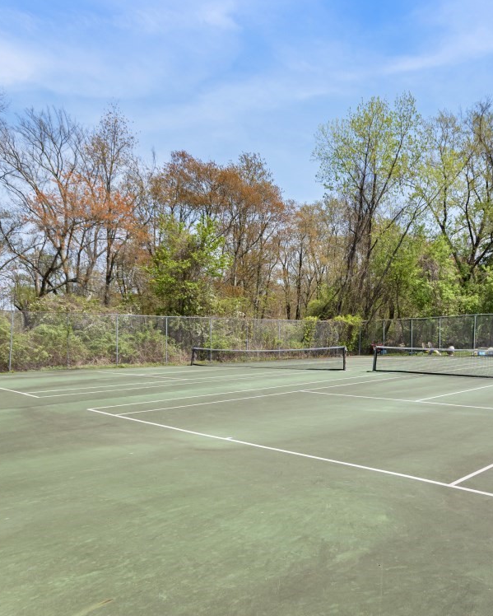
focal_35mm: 26
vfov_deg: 66.0
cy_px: 313
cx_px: 343
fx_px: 474
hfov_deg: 53.5
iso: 320
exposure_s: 1/1250
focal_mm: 12
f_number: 5.6
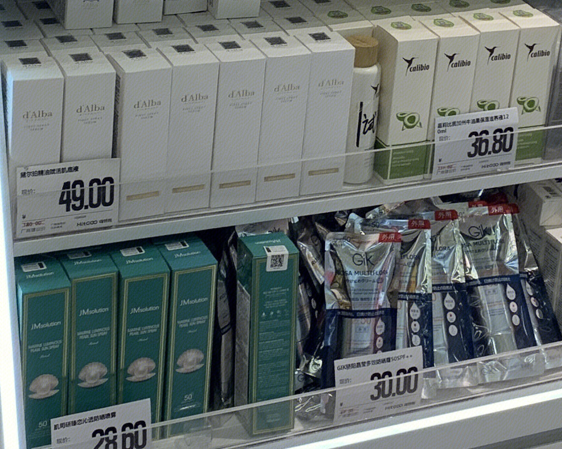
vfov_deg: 16.2
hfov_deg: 20.6
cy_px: 13
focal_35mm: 93
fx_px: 1547
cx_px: 214
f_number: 1.8
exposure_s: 1/121
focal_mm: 4.25
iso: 64
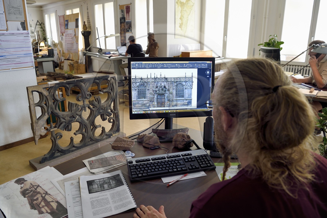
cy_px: 109
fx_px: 218
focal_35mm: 24
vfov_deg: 53.1
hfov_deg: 73.8
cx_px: 164
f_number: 6.3
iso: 800
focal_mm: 24
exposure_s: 1/50
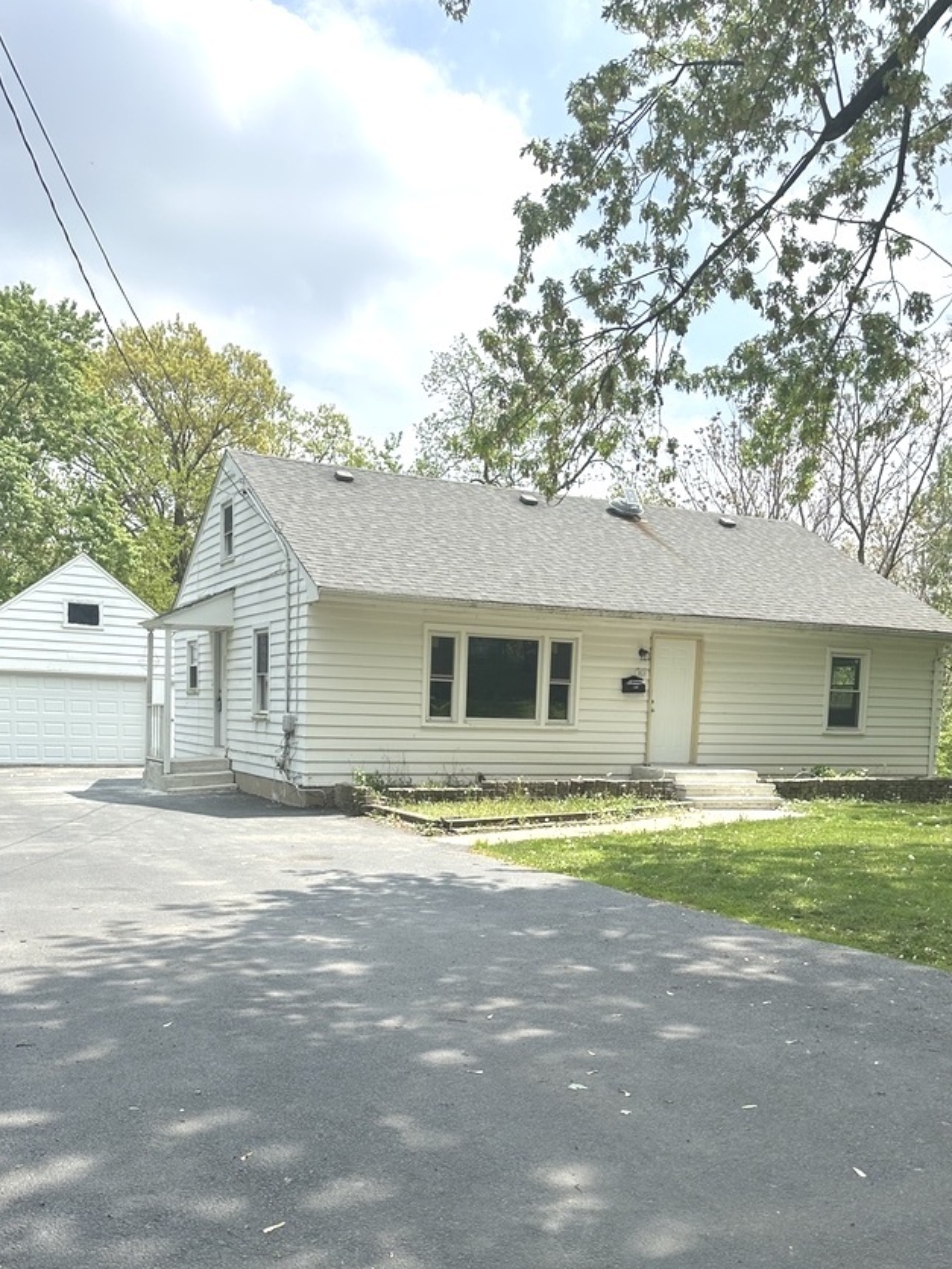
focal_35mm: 31
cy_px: 809
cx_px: 449
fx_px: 1137
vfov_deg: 57.5
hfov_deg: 45.4
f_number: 1.78
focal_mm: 6.86
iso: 80
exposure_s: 1/4545
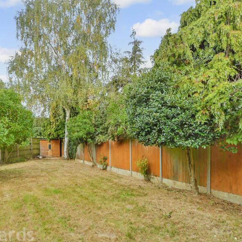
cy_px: 139
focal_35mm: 22
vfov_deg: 69.2
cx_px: 99
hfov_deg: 69.0
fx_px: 174
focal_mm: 10
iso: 500
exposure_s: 1/100
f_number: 5
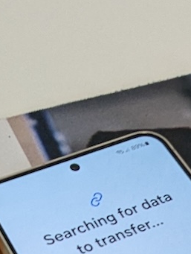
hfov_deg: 16.2
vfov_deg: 20.0
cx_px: 7
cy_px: 330
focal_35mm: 90
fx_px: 660
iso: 101
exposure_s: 1/23.8
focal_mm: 2.35
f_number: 2.2
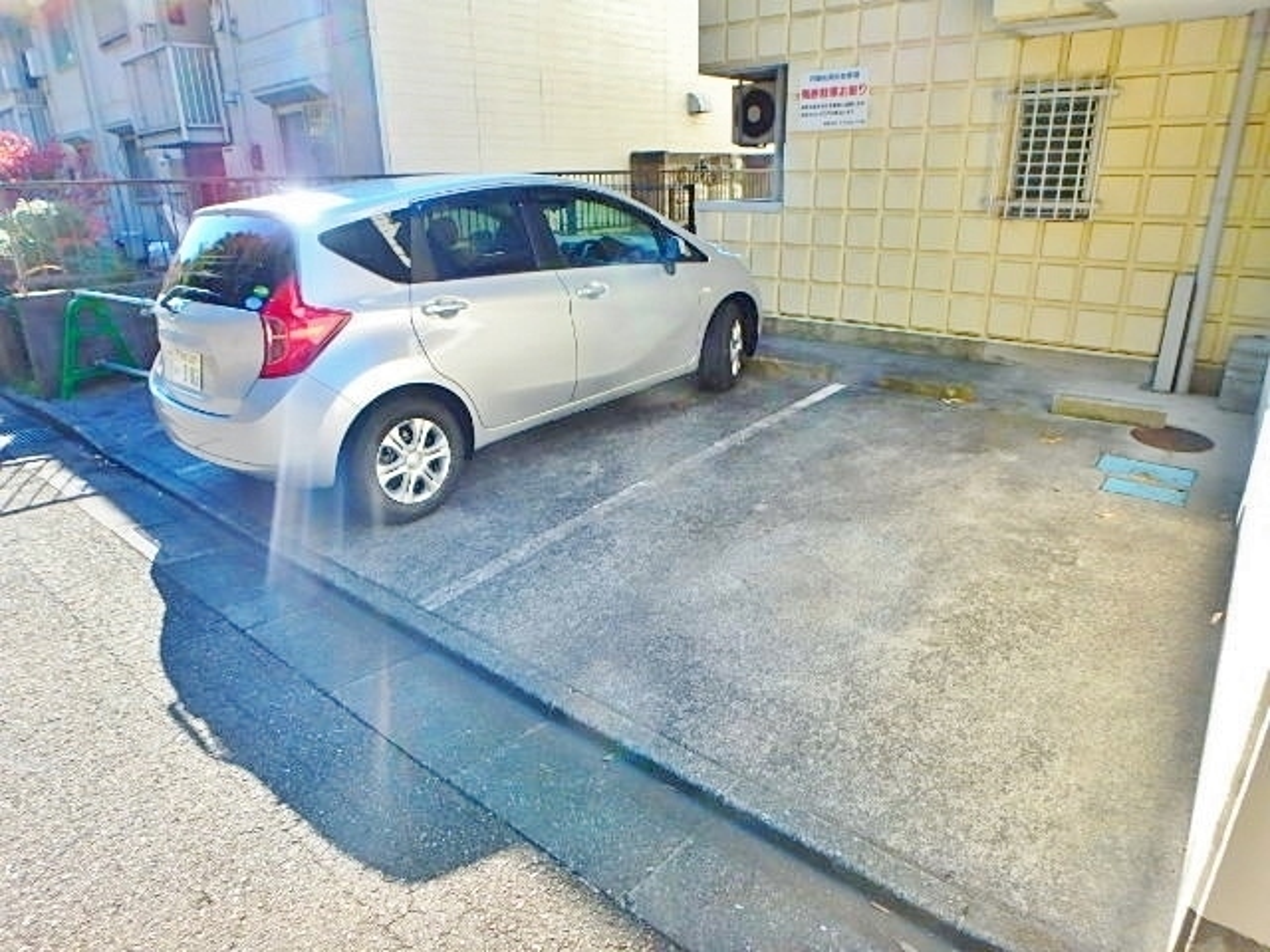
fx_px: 770
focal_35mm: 21
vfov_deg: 63.4
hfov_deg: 79.0
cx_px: 635
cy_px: 476
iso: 125
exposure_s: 1/250
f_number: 3.5
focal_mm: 3.7
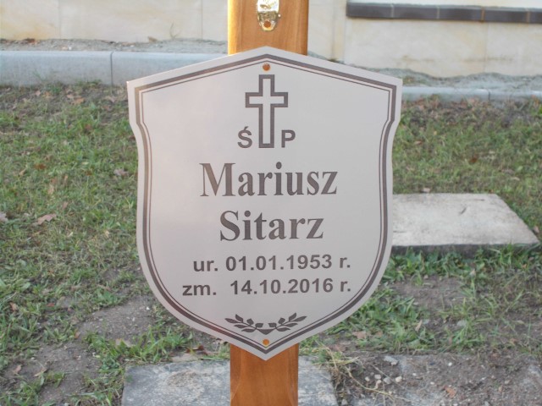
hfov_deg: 33.2
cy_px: 203
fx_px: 908
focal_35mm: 58
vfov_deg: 25.2
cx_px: 271
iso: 80
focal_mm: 10.3
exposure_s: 1/50
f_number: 4.9
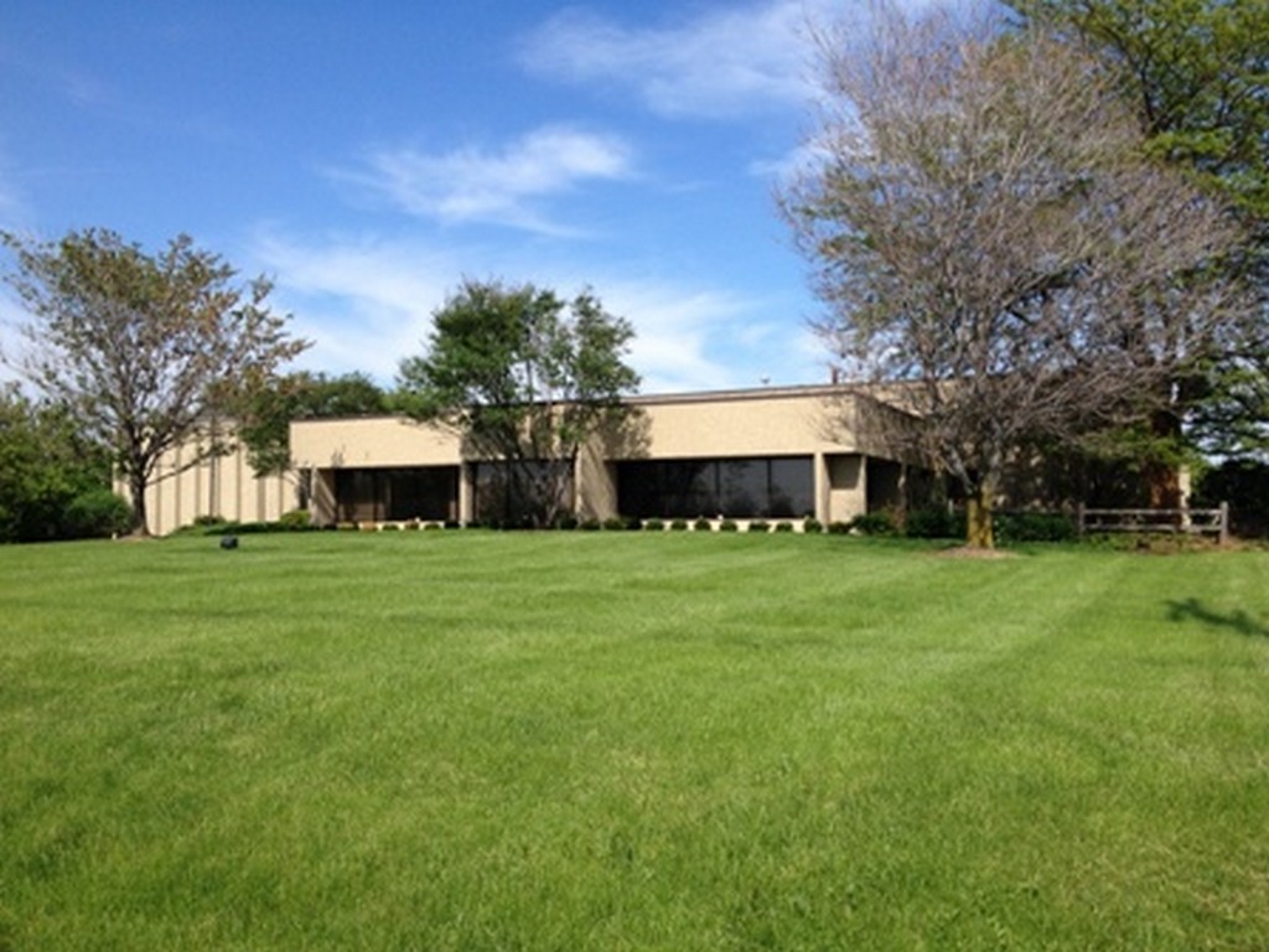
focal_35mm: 35
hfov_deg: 52.6
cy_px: 476
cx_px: 634
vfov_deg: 40.7
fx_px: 1283
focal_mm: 4.28
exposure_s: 1/1623
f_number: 2.4
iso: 50
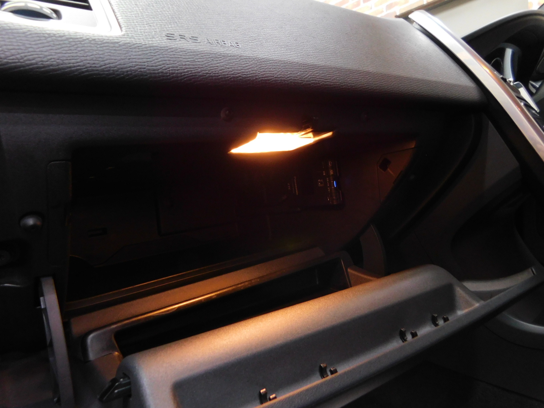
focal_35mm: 23
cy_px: 204
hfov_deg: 73.9
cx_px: 272
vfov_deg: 58.9
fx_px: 361
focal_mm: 4
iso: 400
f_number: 3
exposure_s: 1/10
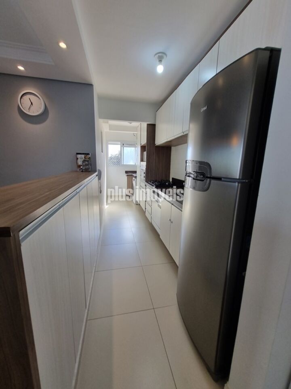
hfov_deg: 89.9
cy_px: 194
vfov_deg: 106.2
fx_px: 146
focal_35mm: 13
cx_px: 146
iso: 64
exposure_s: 1/120
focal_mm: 1.74
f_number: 2.2
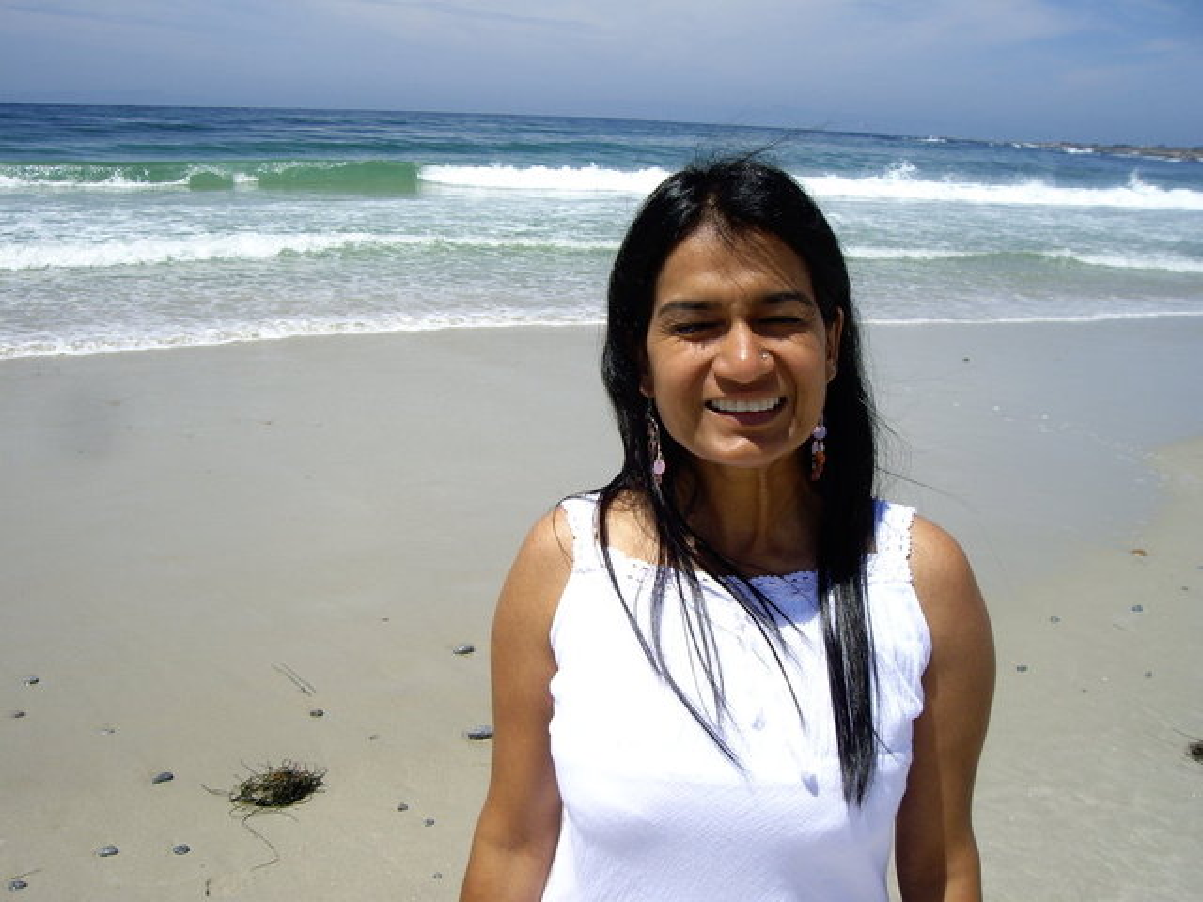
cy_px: 451
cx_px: 602
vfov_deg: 37.7
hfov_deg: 49.0
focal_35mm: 38
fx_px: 1321
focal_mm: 6.2
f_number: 4.3
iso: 50
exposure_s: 1/640
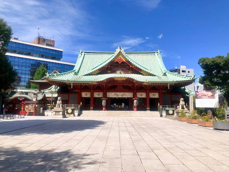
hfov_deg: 63.4
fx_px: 185
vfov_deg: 49.7
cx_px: 114
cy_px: 86
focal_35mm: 28
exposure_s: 1/2183
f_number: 1.8
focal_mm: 4
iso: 20
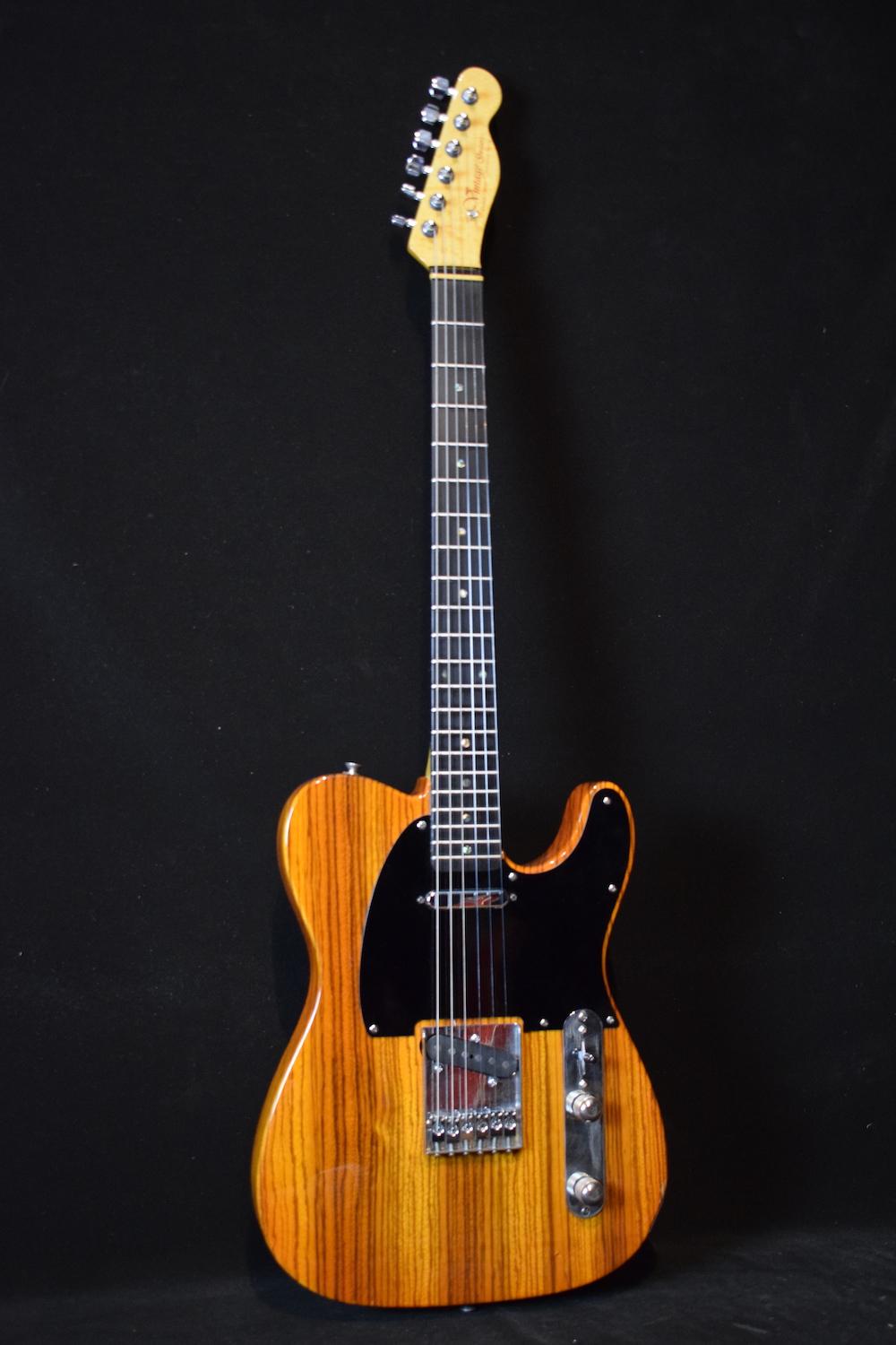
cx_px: 448
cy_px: 672
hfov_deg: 30.8
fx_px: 1624
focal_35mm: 44
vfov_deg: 45.0
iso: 2800
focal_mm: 29
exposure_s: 1/30
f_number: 4.2
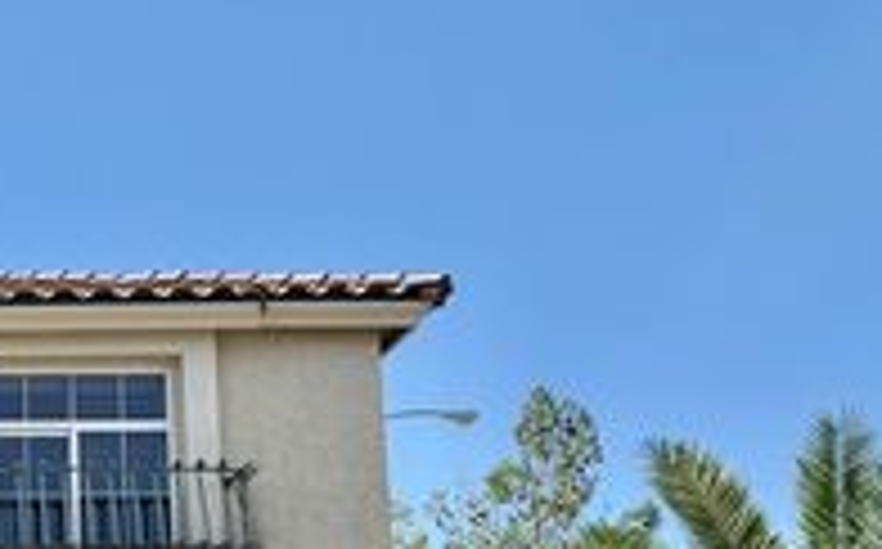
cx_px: -202
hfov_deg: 27.4
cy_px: 610
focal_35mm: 65
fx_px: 1561
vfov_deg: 19.1
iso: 80
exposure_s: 1/4975
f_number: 1.78
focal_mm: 6.76
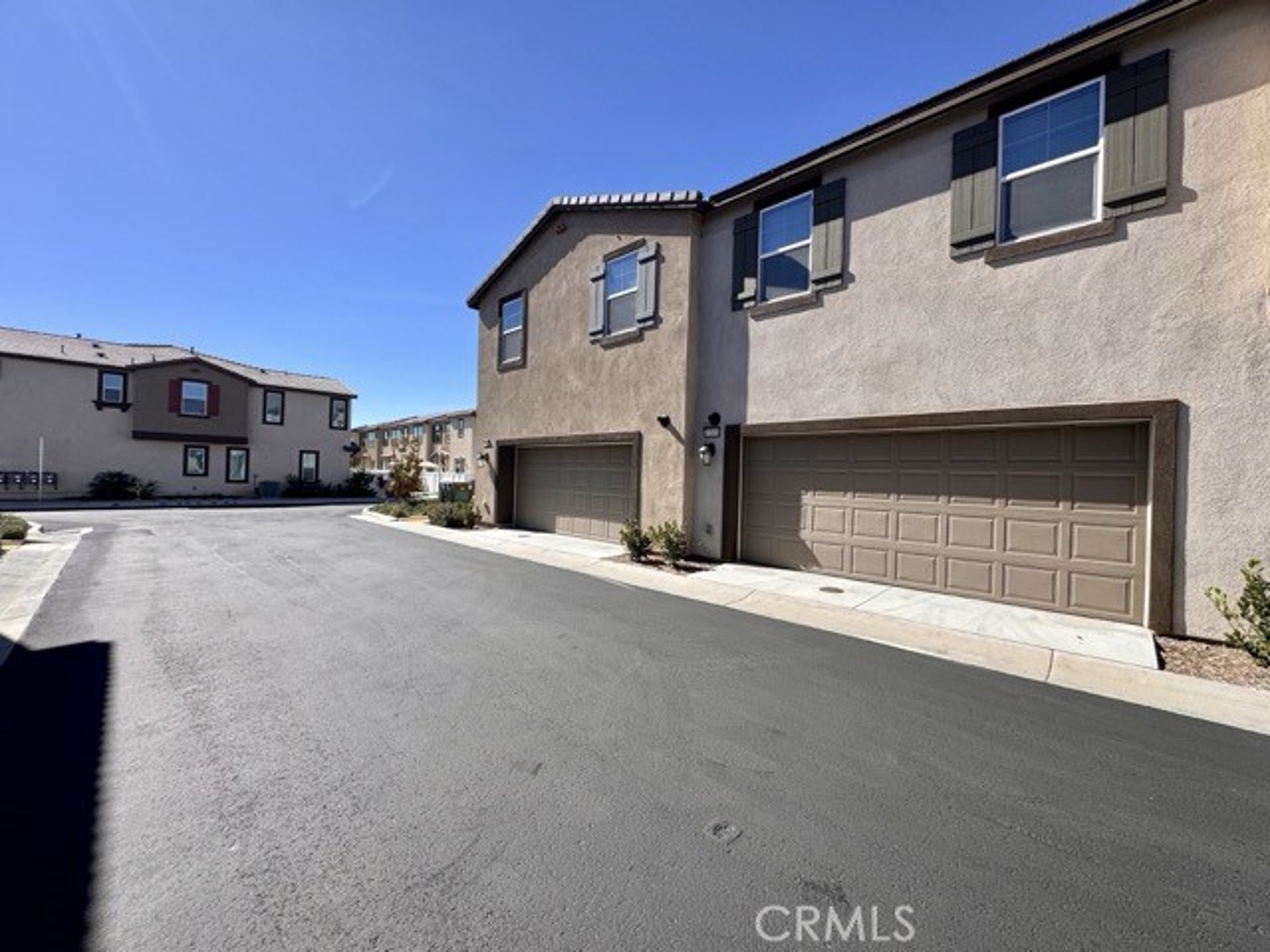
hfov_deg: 102.1
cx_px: 635
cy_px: 476
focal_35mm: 14
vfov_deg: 85.7
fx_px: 514
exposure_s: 1/1748
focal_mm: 2.22
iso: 50
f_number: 2.2
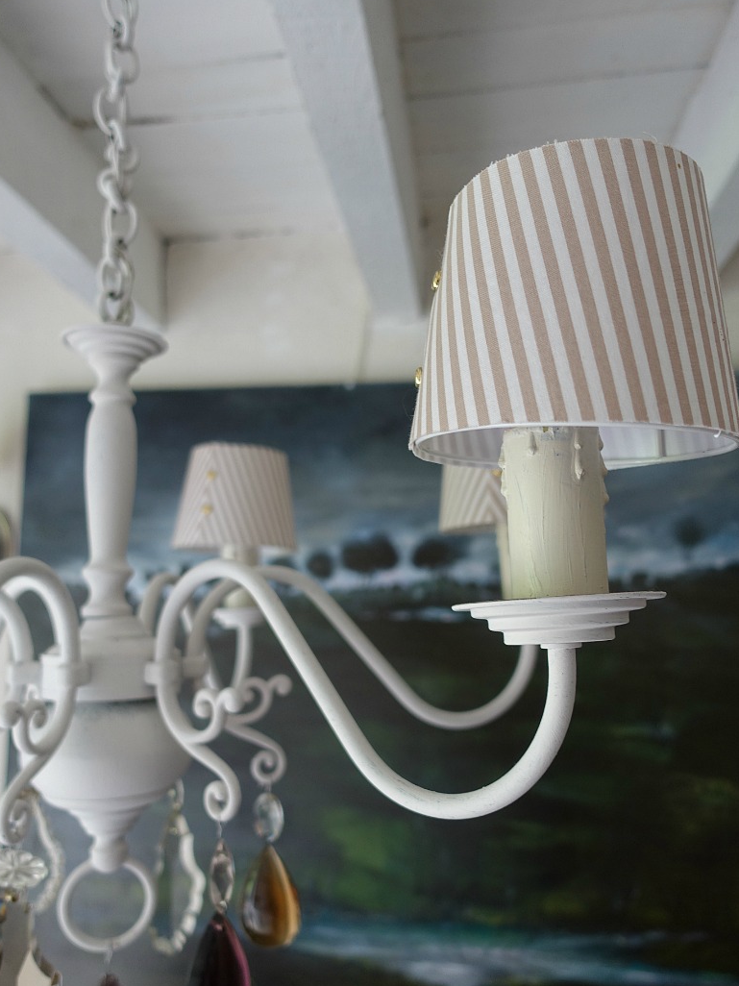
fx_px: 769
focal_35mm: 27
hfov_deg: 51.3
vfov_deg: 65.1
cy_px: 553
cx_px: 374
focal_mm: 8.8
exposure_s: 1/30
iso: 160
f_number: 1.8
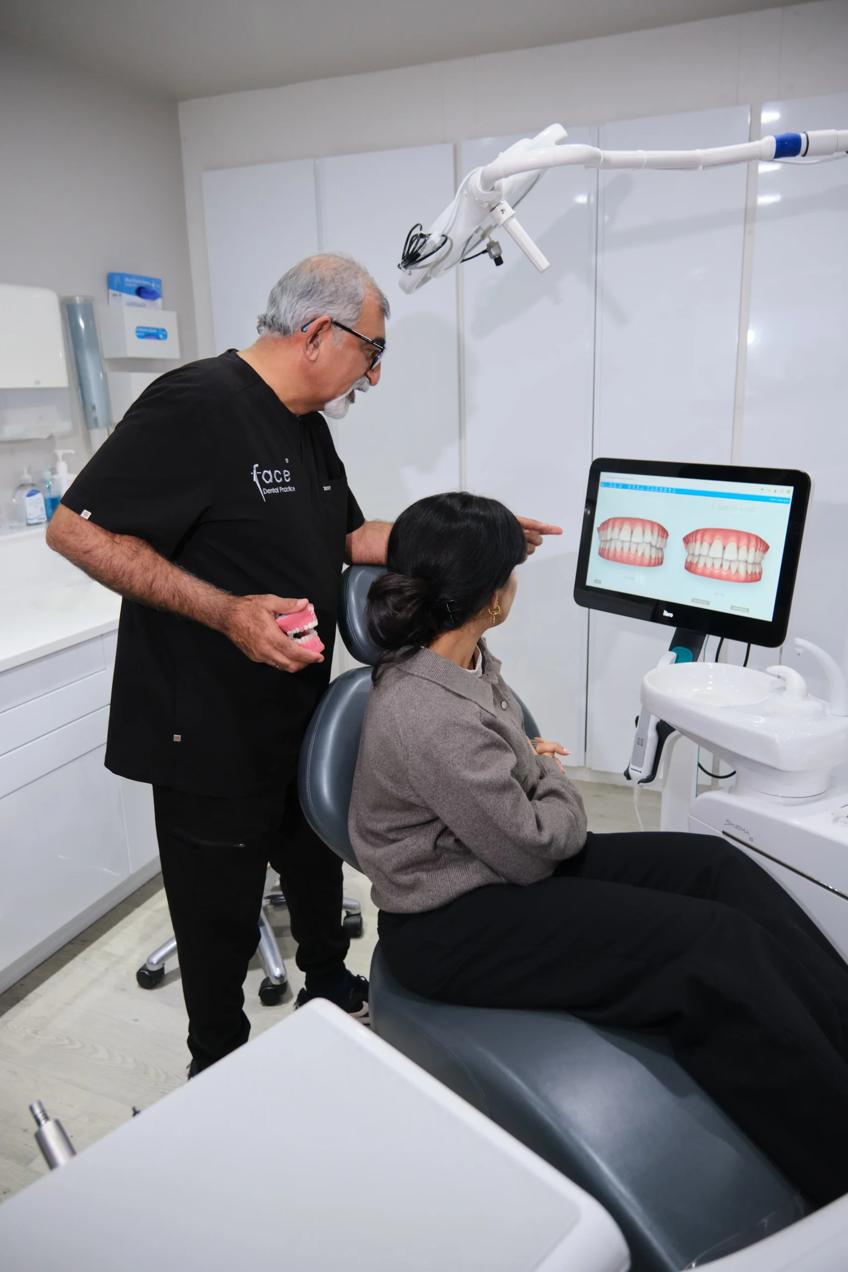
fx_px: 848
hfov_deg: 53.1
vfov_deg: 73.7
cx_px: 424
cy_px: 636
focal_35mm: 24
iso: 1250
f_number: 2.8
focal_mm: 16
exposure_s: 1/160
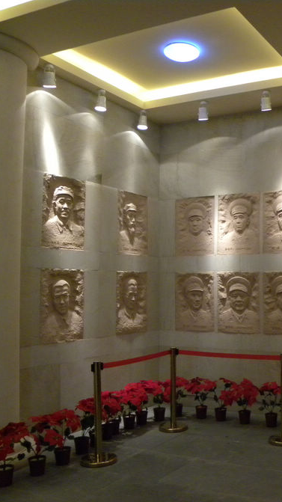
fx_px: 506
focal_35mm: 38
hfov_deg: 28.7
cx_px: 297
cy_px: 252
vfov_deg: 52.8
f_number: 2.8
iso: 400
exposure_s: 1/73
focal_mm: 4.6
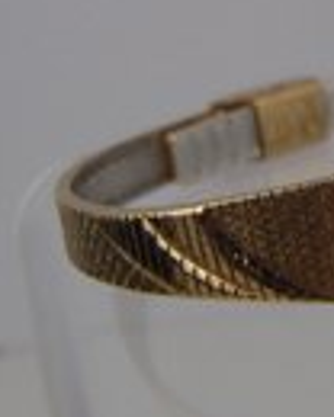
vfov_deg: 20.2
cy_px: 184
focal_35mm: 95
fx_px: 1174
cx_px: 445
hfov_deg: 15.4
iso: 160
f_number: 4.7
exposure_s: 1/160
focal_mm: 6.64
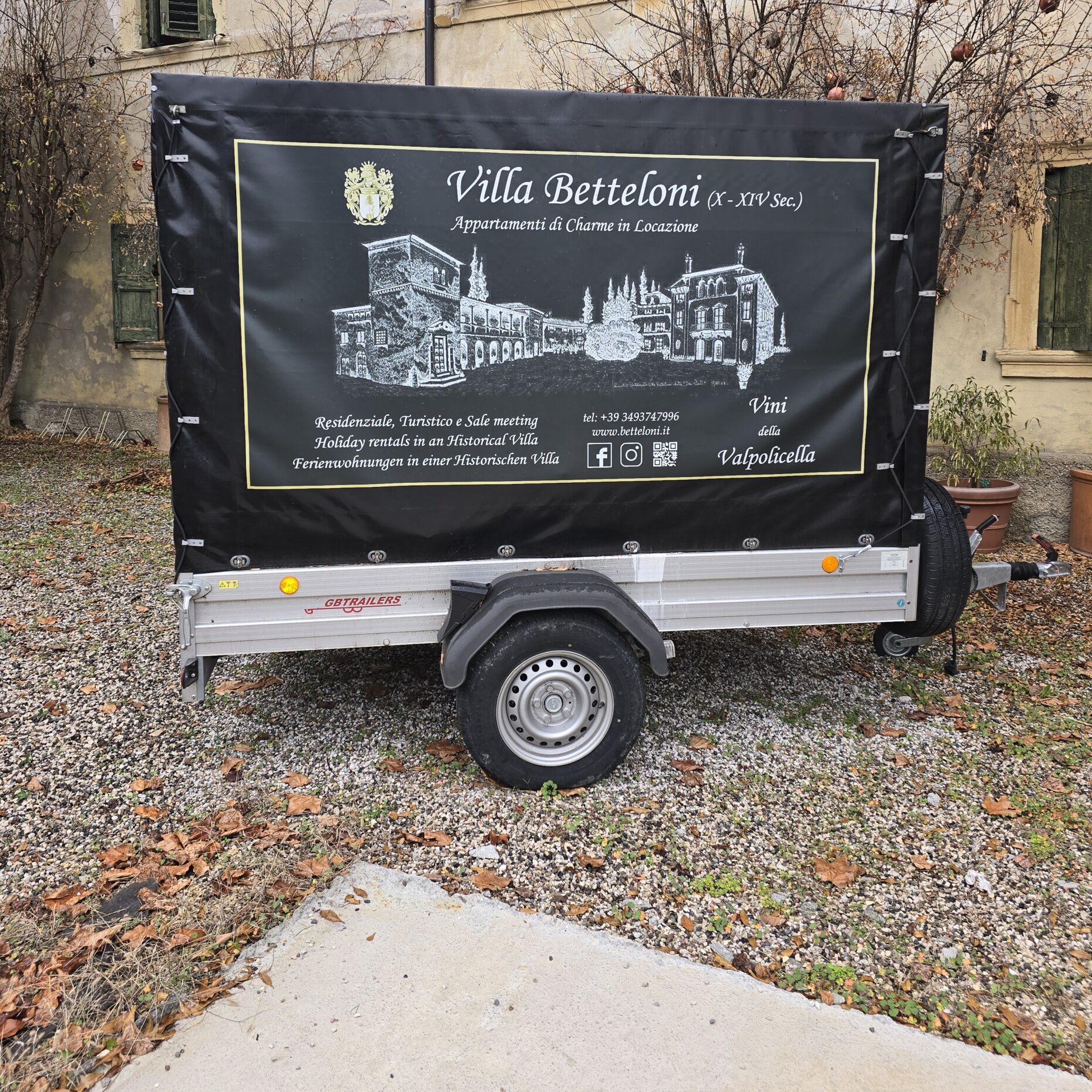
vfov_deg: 56.5
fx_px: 999
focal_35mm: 28
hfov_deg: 57.3
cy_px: 400
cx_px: 545
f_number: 1.7
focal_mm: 6.3
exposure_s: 1/50
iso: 16
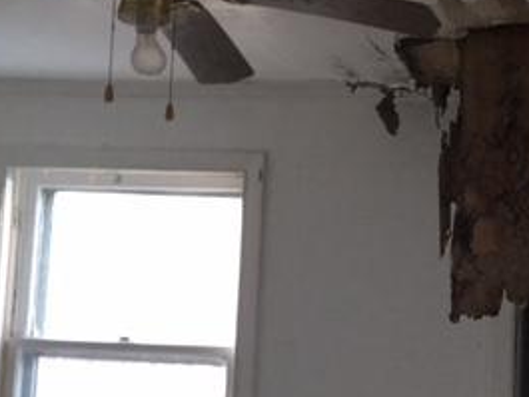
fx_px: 1070
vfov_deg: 21.0
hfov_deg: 26.4
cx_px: 517
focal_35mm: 70
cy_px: 225
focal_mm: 4.15
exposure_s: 1/15
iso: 200
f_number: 2.2
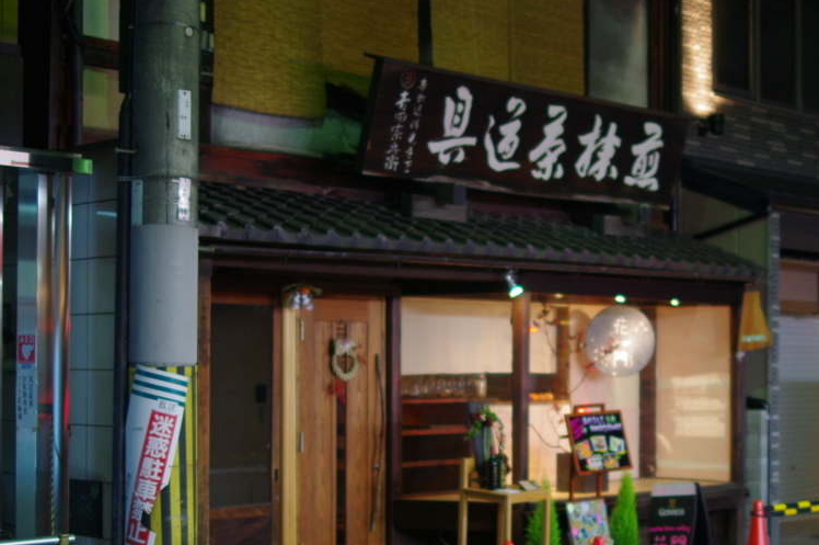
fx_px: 1432
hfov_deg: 31.8
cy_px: 349
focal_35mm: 63
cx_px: 489
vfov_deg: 21.5
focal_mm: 31
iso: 400
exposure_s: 1/60
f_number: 2
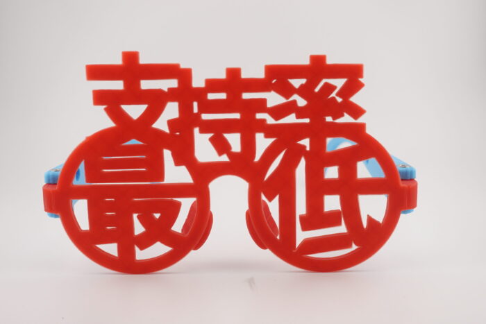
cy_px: 162
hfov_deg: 39.6
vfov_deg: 27.0
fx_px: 675
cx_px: 243
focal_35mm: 50
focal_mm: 18.79
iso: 125
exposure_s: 1/500
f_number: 4
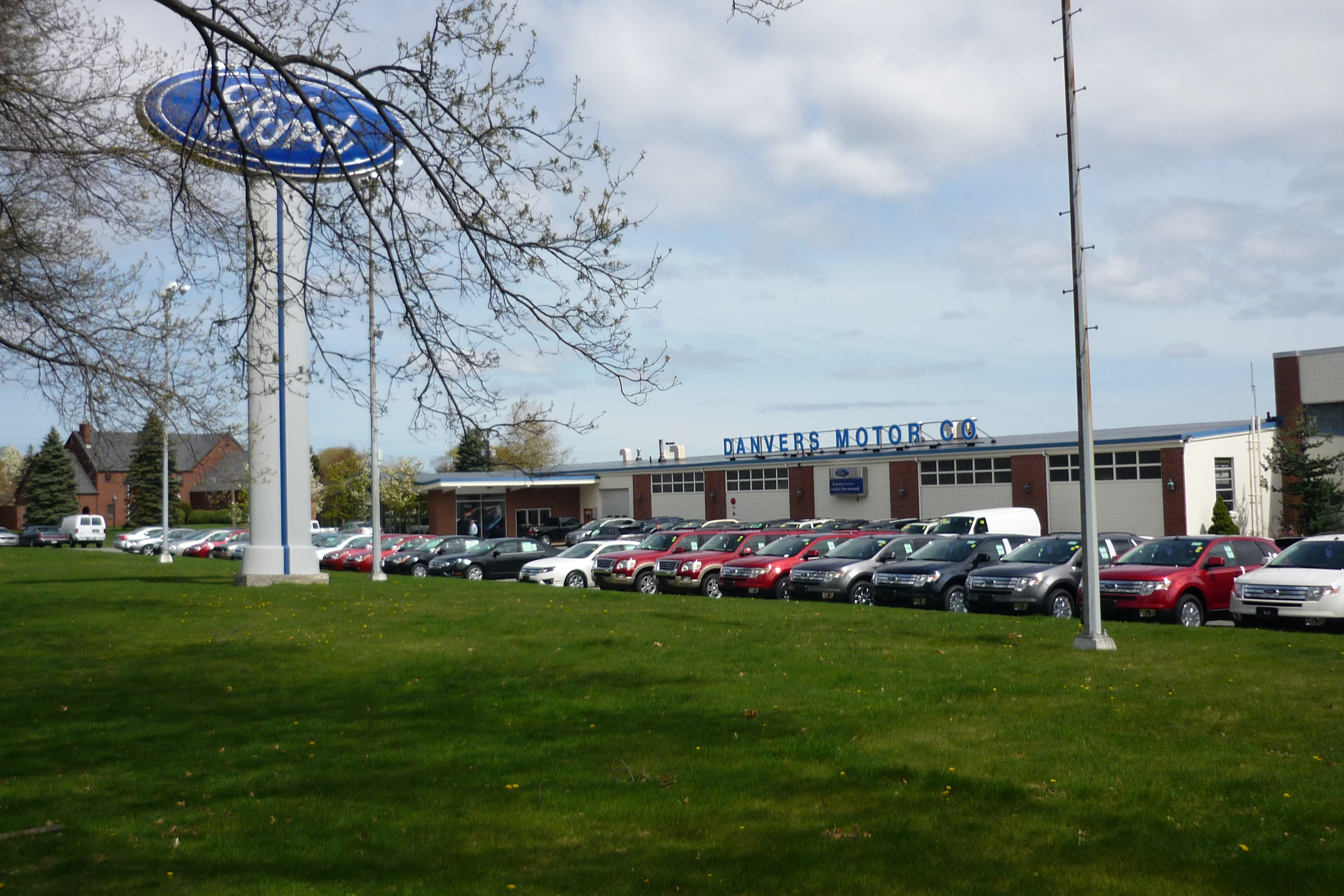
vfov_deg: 37.8
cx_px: 665
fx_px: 1307
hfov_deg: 54.4
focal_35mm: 35
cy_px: 400
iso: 100
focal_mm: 5.5
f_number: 8
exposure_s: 1/250
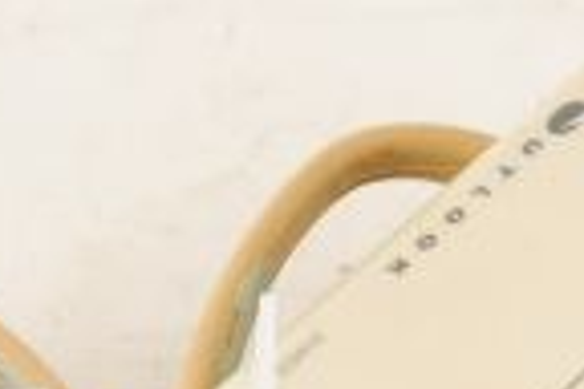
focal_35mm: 208
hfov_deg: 9.8
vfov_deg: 6.4
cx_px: 702
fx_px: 3374
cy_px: 735
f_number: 13
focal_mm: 50
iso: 1600
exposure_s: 1/125
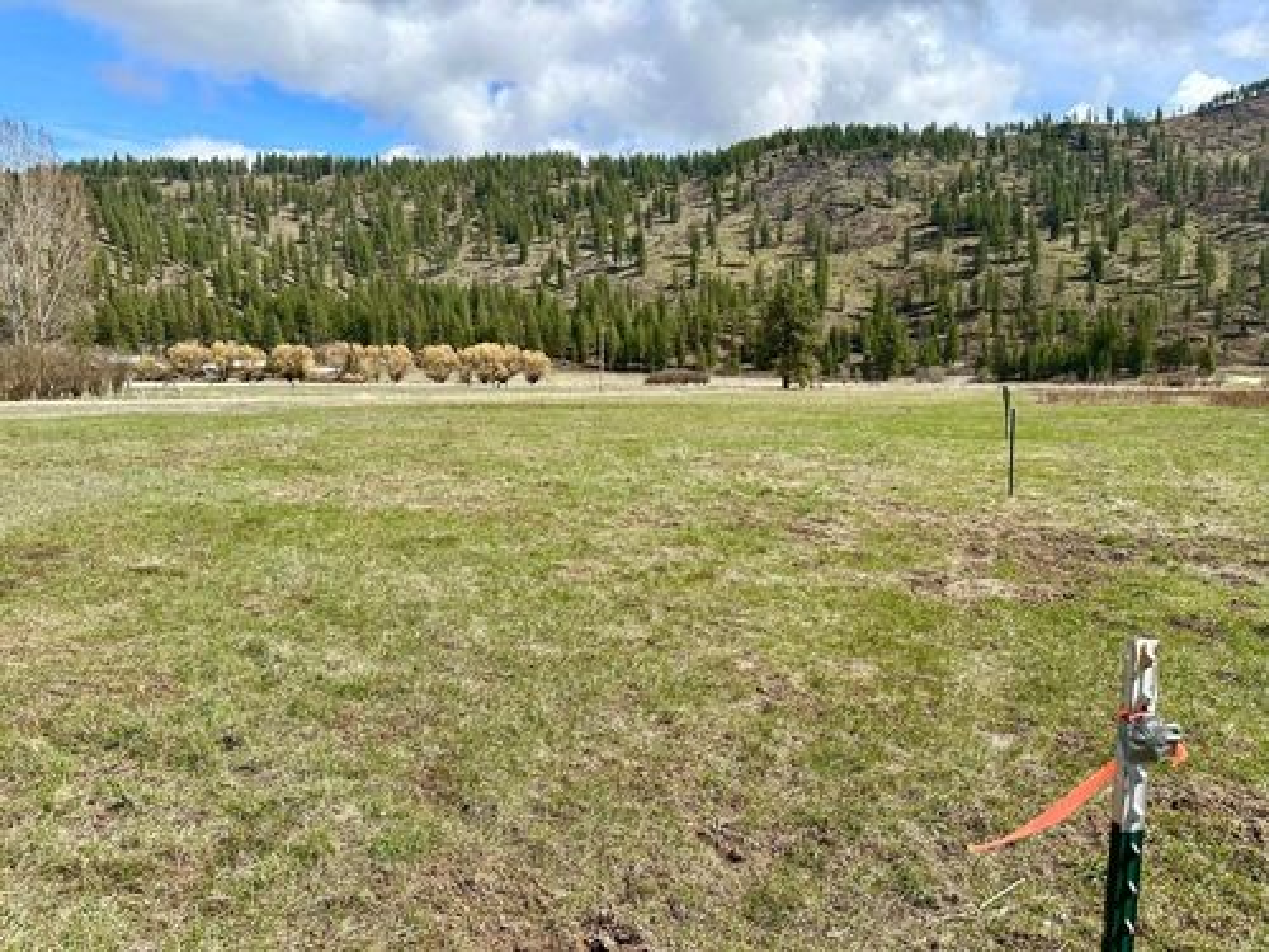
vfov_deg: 56.8
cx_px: 634
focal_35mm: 24
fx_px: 880
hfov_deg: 71.6
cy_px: 476
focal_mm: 6.86
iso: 80
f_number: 1.78
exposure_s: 1/4016
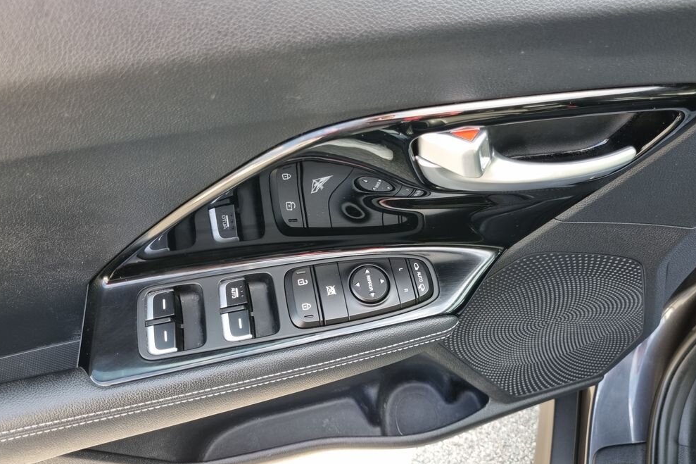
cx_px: 350
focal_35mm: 28
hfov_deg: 65.5
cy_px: 223
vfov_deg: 46.4
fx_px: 541
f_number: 1.8
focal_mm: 5.4
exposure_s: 1/100
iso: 80
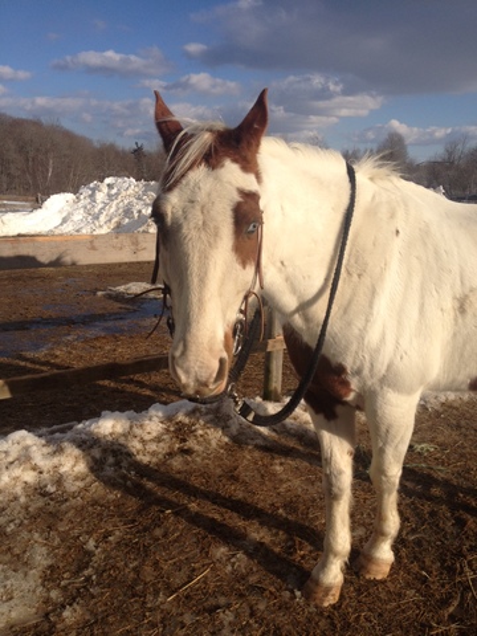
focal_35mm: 35
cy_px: 318
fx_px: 643
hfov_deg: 40.7
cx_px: 238
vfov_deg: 52.6
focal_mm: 4.28
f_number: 2.4
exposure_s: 1/2045
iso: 50
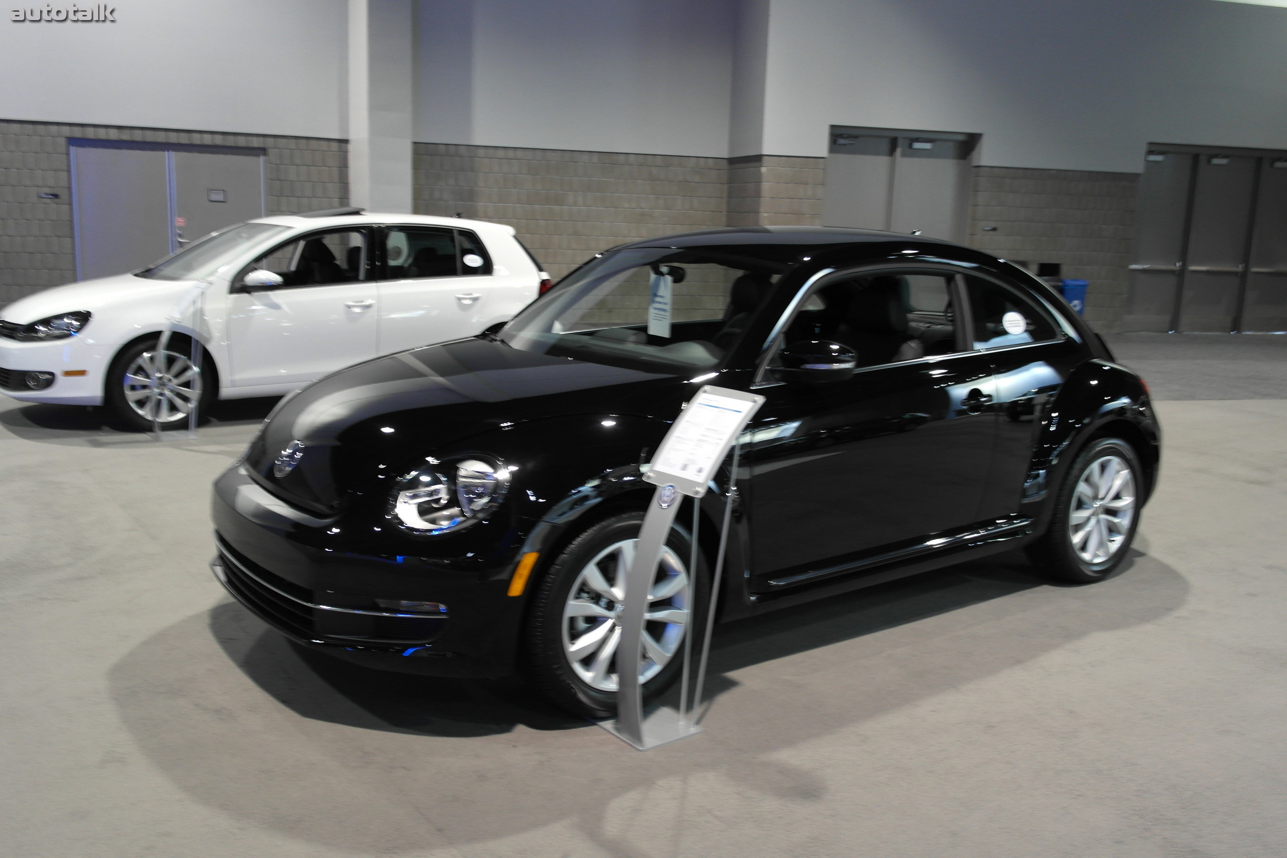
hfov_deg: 61.9
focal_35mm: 30
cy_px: 429
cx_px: 644
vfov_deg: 43.6
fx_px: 1072
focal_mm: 20
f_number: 3.5
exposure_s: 1/20
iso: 400
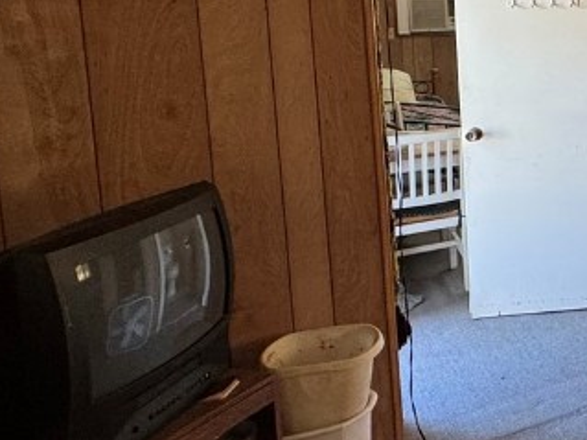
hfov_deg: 29.4
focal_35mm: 45
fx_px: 763
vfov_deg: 30.9
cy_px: 57
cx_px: 839
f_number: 2.2
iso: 250
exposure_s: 1/120
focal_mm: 2.22
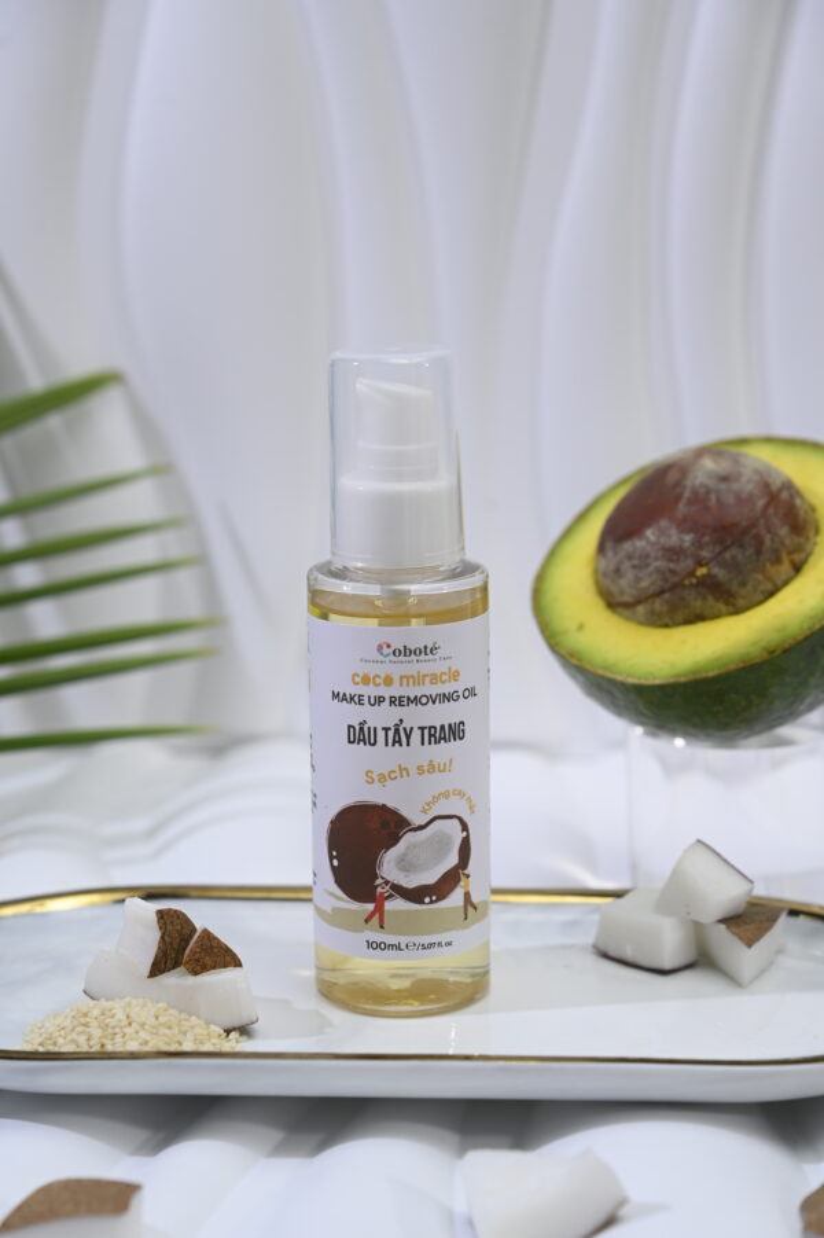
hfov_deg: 18.2
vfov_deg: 27.0
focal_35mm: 75
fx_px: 2577
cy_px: 619
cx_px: 412
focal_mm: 75
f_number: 5.6
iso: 320
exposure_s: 1/125
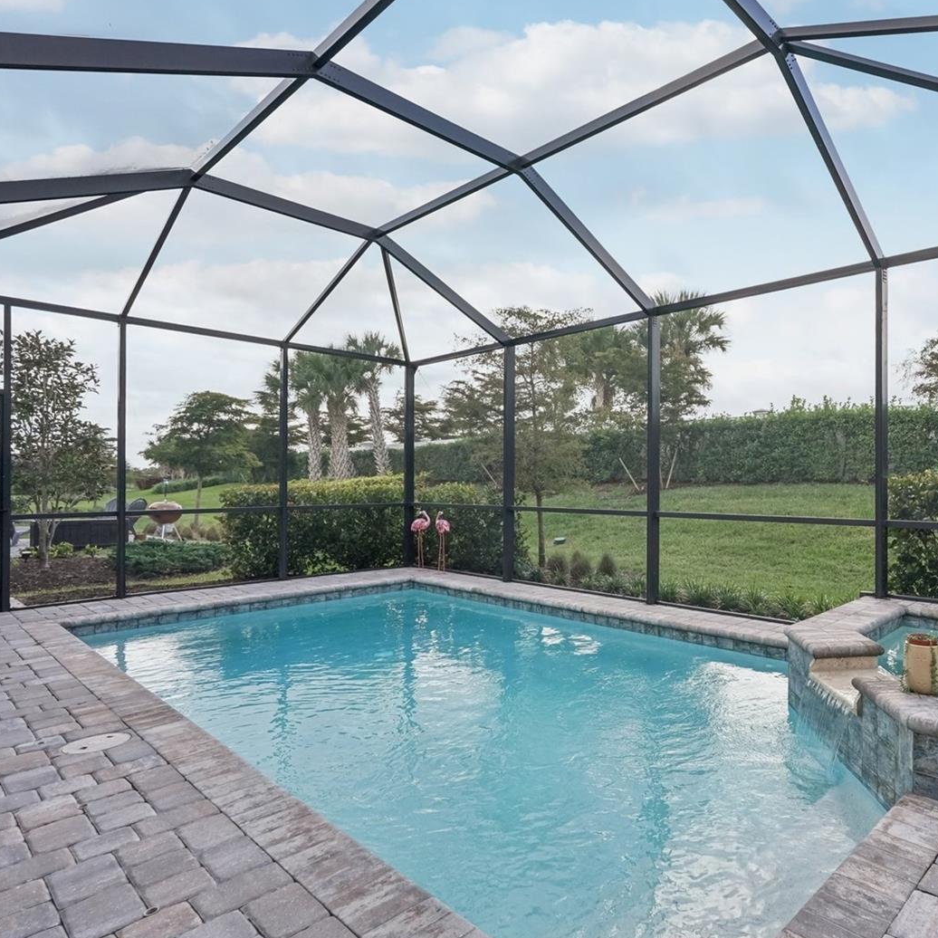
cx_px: 661
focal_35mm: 21
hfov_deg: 69.0
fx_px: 644
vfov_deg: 72.1
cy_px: 471
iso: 400
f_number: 8
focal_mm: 16
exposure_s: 1/400
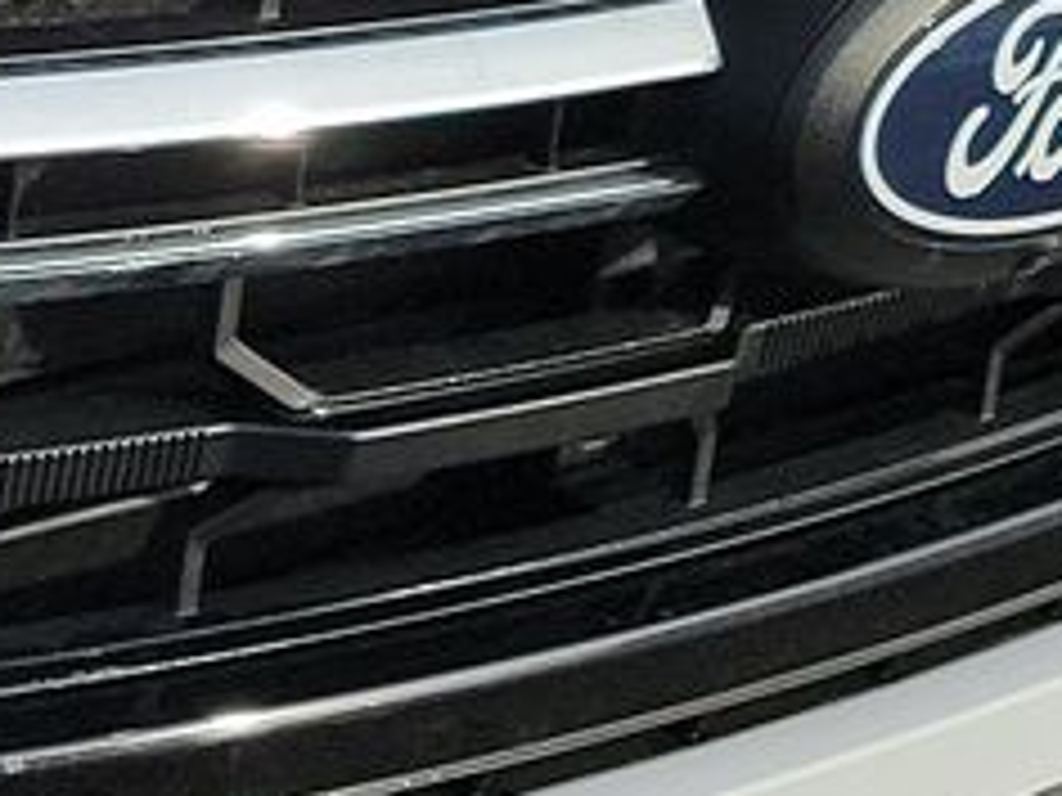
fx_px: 5001
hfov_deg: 10.5
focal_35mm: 163
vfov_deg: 8.9
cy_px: -288
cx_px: -1431
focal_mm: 6.7
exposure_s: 1/802
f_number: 1.8
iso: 50
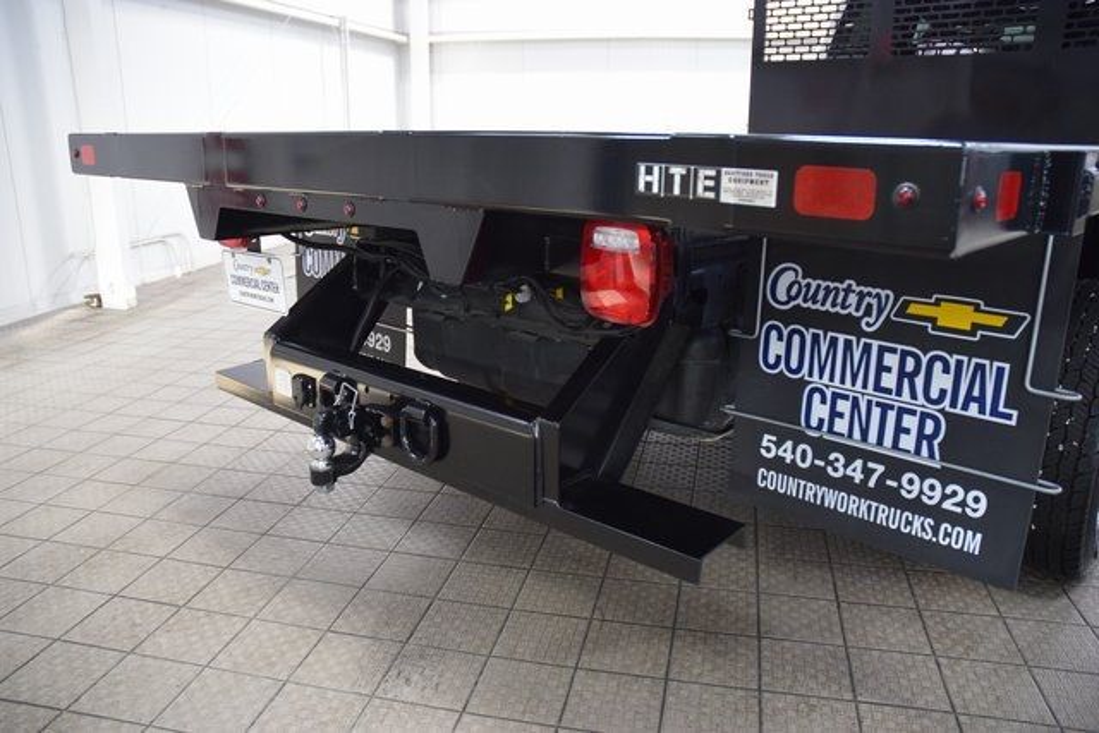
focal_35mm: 27
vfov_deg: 48.0
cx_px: 550
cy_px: 366
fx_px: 824
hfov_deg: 67.4
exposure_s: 1/50
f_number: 3.5
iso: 1600
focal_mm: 18
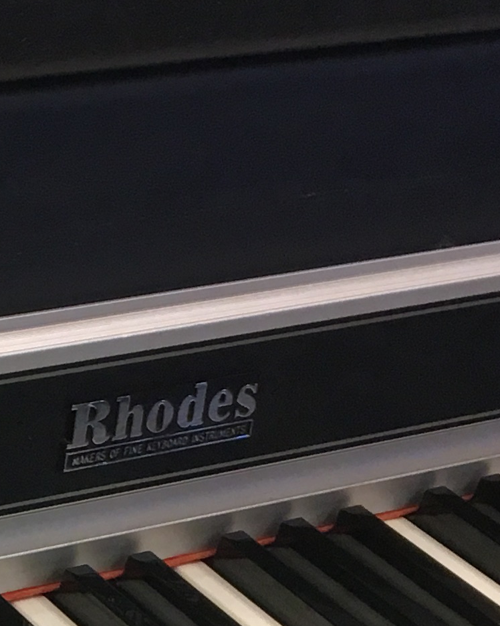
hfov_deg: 12.0
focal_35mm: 122
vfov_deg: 14.9
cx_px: -288
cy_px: 879
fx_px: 2258
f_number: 2.2
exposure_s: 1/30
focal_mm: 4.15
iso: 40
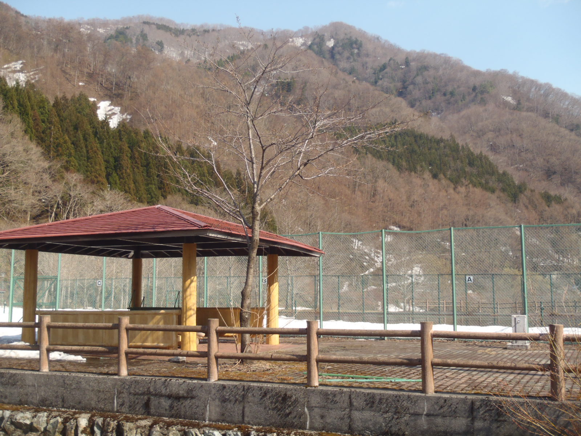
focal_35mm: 43
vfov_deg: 33.6
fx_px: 722
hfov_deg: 43.9
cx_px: 290
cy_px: 218
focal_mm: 7.73
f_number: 4.8
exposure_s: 1/250
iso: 80
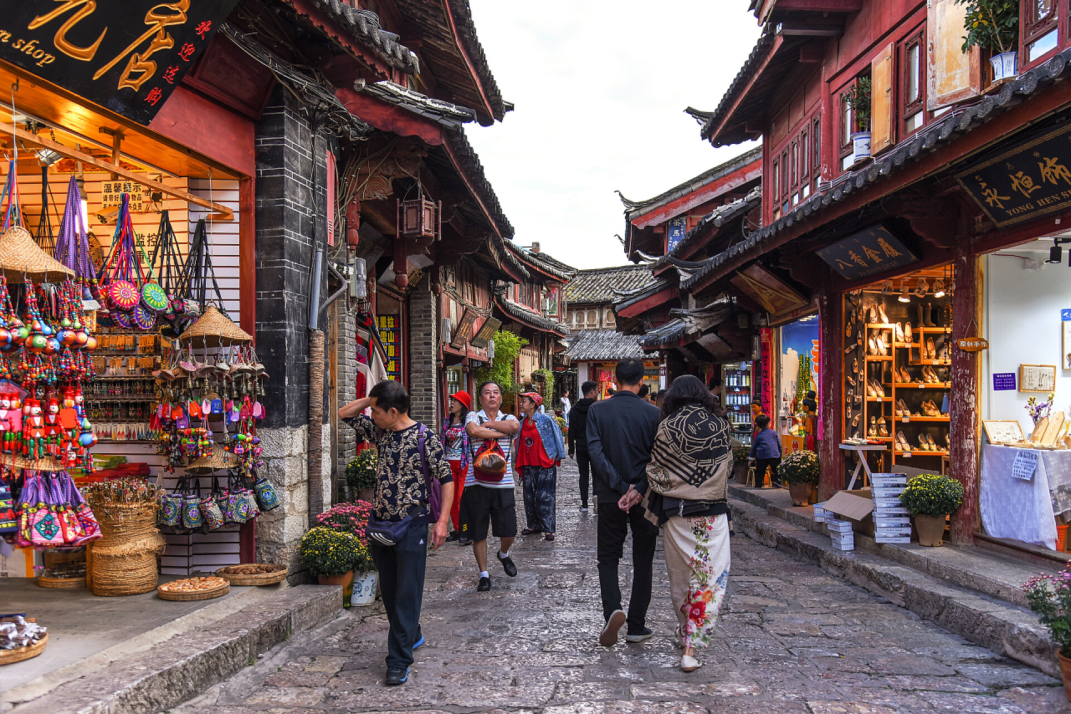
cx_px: 536
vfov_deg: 42.3
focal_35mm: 31
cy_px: 357
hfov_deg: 60.3
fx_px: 922
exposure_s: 1/125
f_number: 4
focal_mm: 31
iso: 100
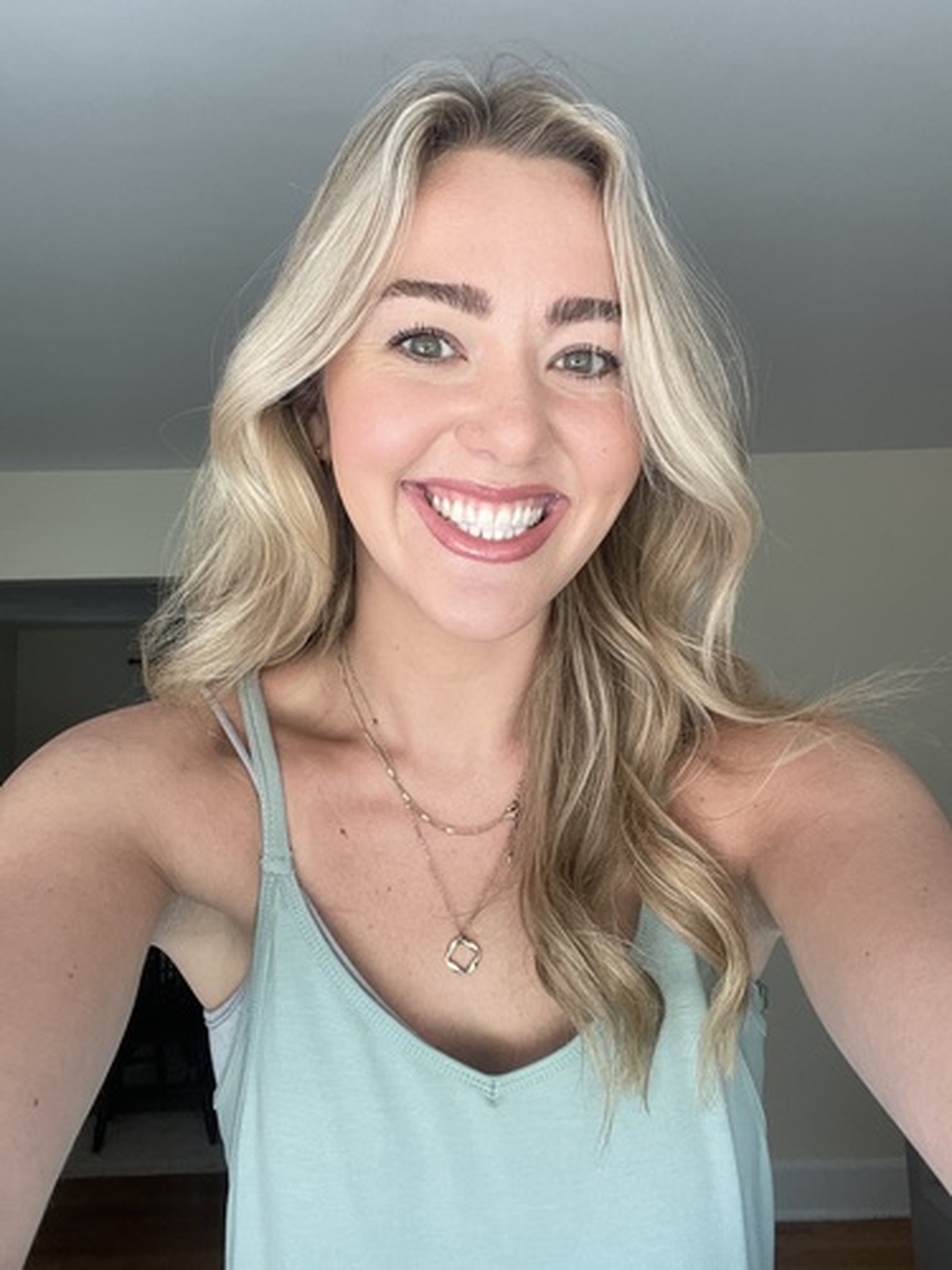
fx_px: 1100
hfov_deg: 46.8
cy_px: 635
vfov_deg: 60.0
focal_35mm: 30
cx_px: 476
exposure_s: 1/121
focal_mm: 2.71
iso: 80
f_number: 2.2
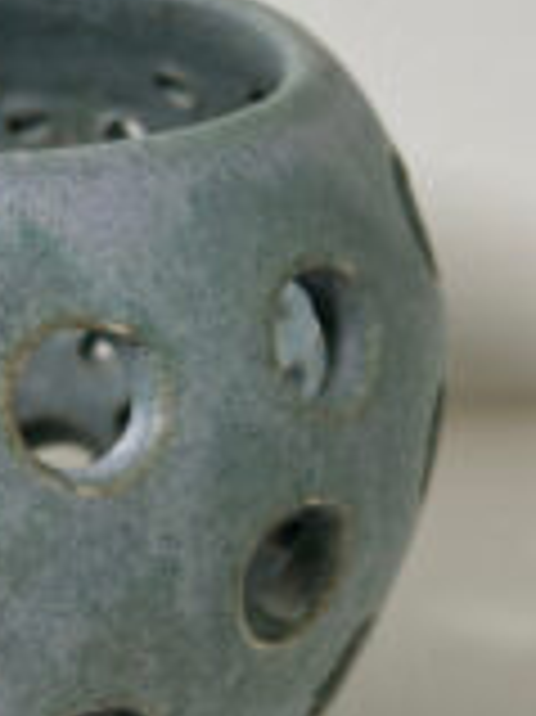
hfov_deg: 12.0
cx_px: -113
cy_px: 468
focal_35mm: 121
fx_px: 2501
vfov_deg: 16.3
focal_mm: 6.86
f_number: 1.78
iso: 80
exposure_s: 1/121
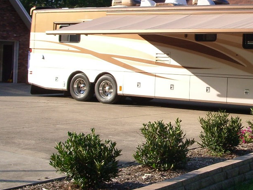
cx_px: 217
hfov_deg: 27.7
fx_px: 497
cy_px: 66
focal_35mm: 68
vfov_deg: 21.5
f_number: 4.3
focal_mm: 5.8
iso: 80
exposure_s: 1/200
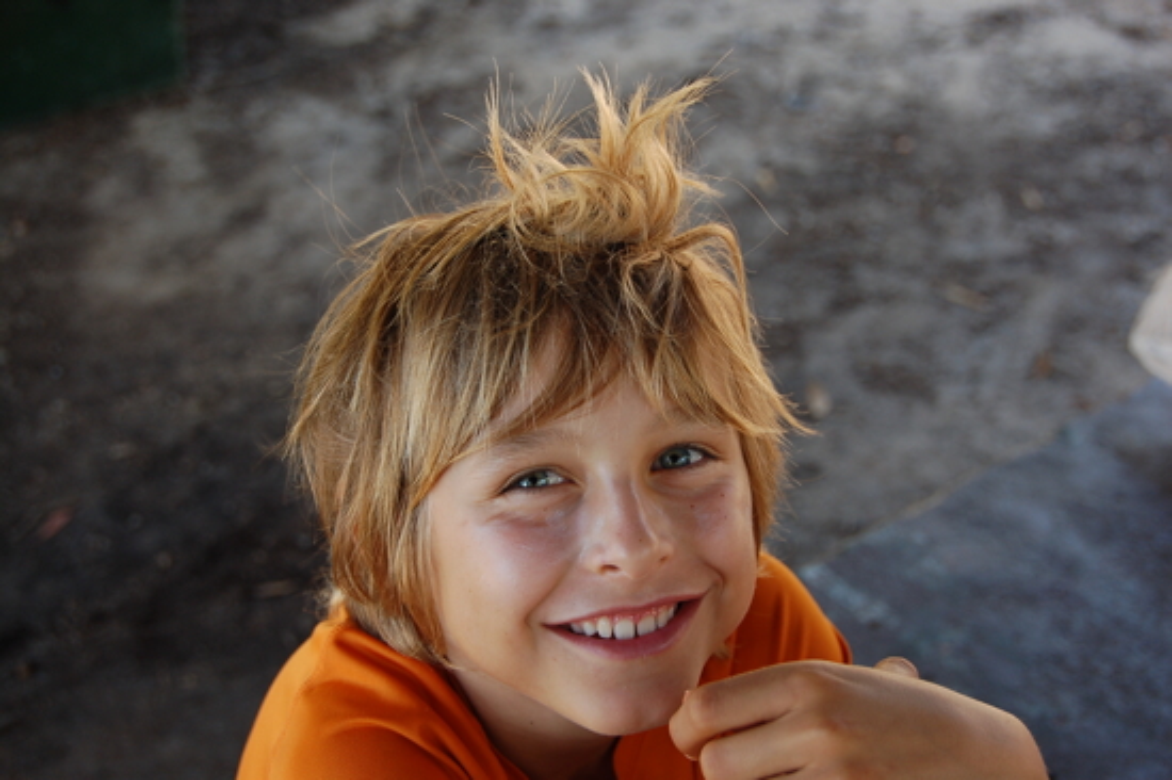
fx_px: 1708
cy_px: 390
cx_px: 586
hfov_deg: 37.9
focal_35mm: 52
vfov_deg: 25.7
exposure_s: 1/60
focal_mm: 35
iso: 200
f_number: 4.5
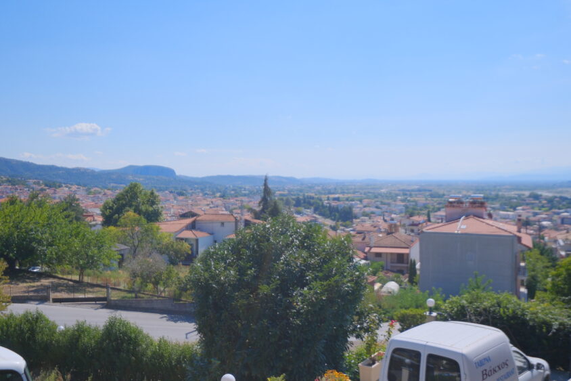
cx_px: 286
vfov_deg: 36.9
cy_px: 190
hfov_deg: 53.1
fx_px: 571
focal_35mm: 36
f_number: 4
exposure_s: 1/4000
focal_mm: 24
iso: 640
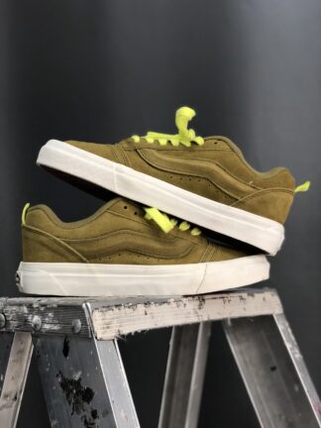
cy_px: 214
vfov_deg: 36.8
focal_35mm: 52
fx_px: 643
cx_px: 160
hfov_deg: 28.0
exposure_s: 1/60
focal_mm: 6
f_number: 2.4
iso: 100
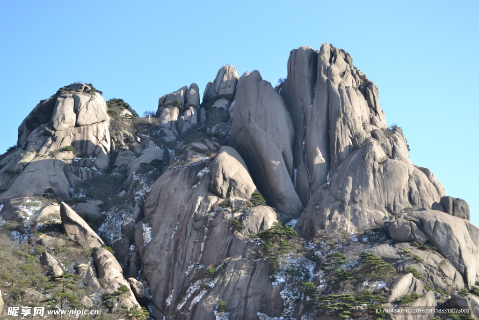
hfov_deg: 36.9
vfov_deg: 25.1
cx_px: 240
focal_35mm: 54
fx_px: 719
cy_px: 160
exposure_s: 1/125
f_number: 5.6
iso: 125
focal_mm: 36
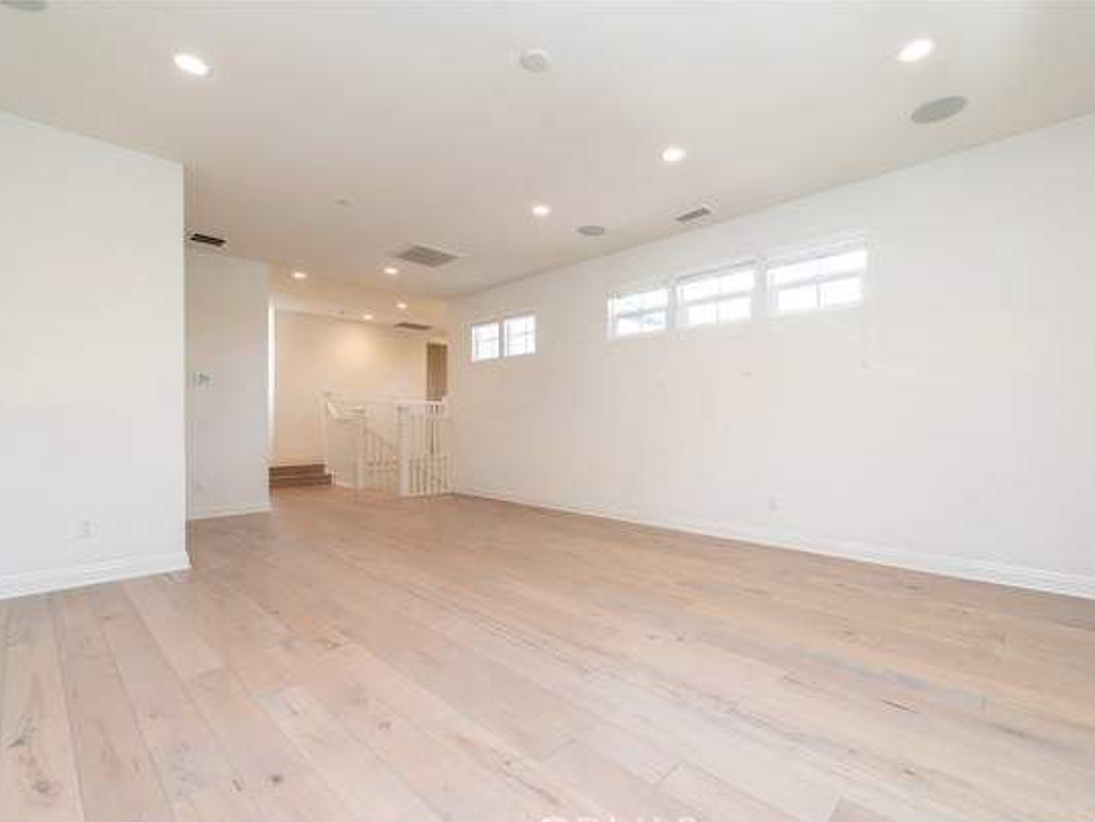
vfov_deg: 78.1
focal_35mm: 16
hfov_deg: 94.4
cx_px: 572
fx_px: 506
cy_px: 431
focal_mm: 14
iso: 250
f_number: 4
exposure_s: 1/60
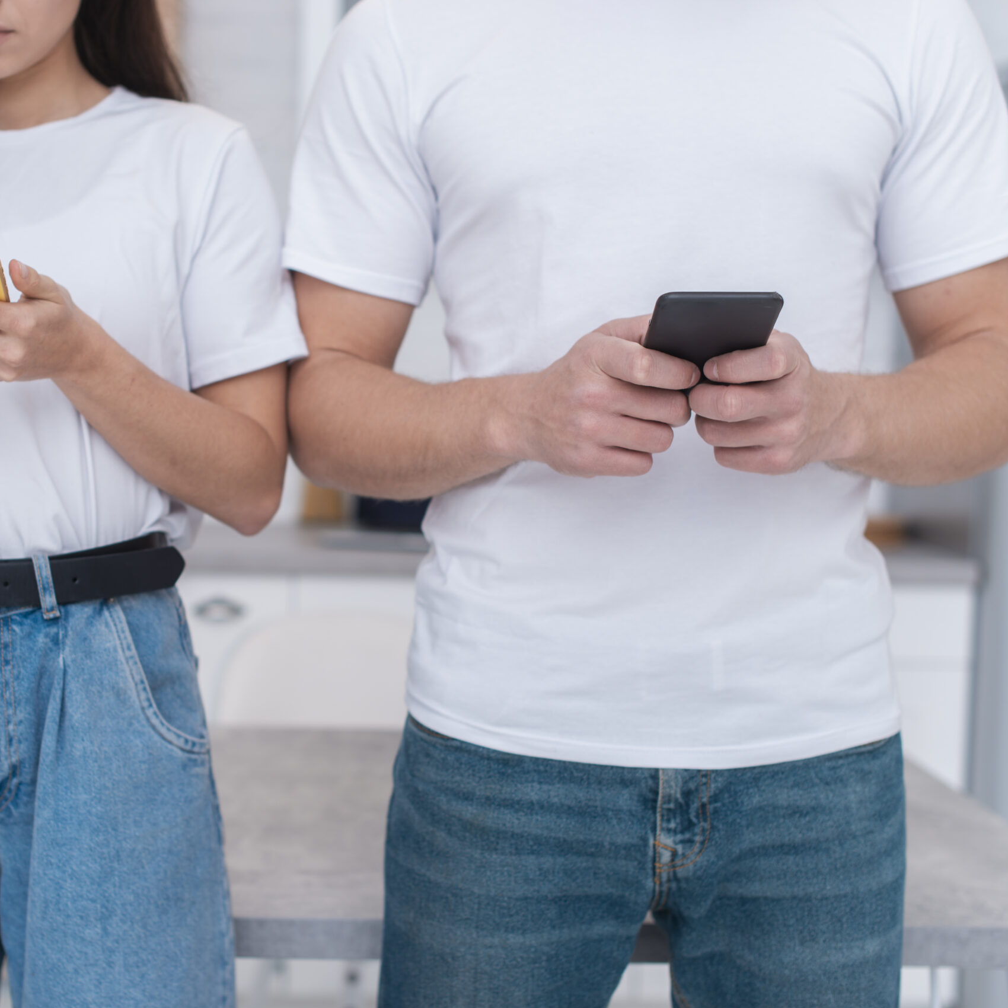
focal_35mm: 64
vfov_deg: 26.9
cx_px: 342
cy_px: 506
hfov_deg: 26.7
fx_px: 2108
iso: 125
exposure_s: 1/125
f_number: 2.8
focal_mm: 50
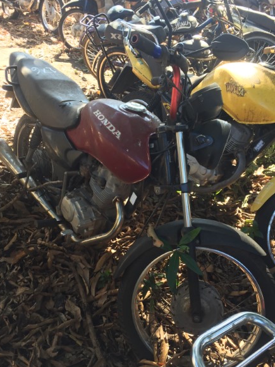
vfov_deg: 56.8
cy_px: 196
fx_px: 339
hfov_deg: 44.1
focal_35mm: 32
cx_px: 144
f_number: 2.2
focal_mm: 4.15
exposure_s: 1/120
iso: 50
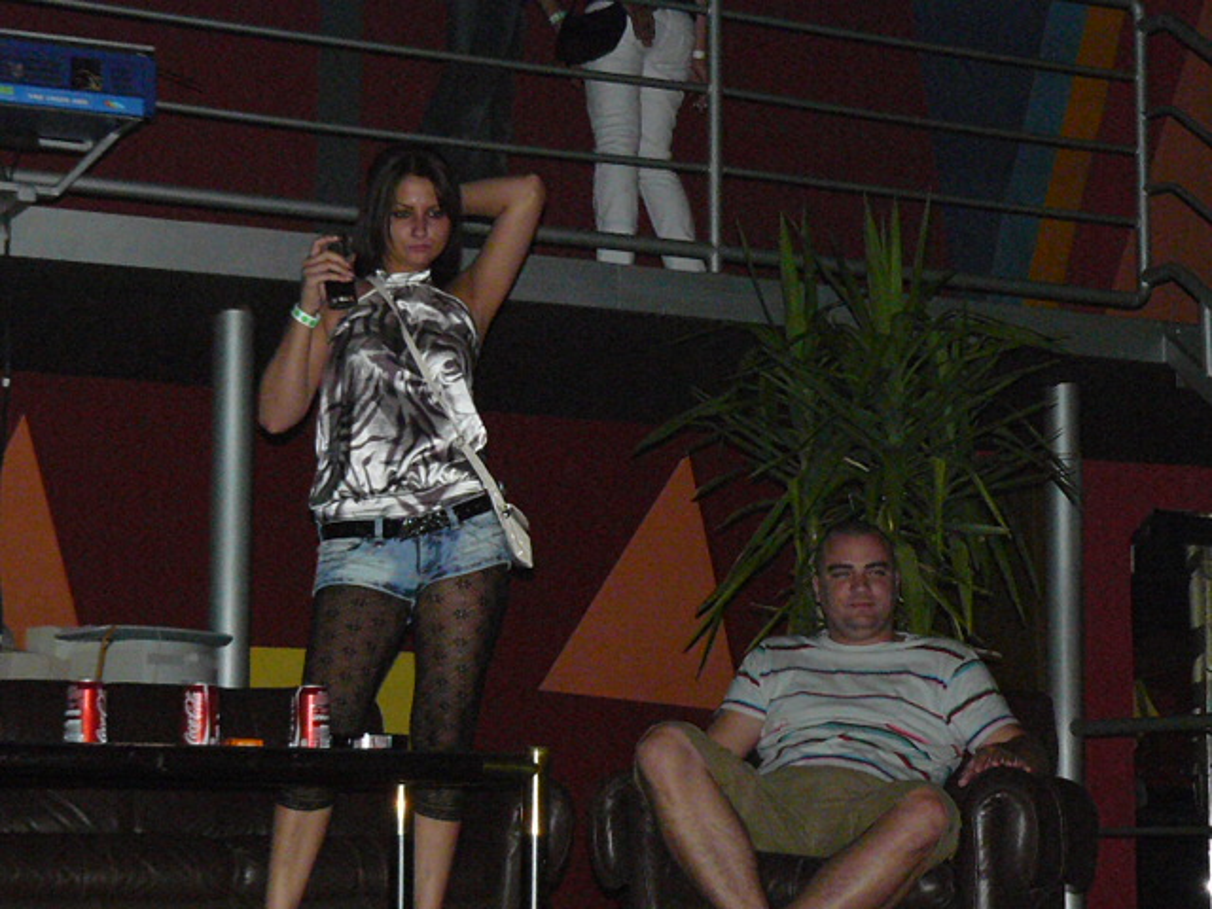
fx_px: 3116
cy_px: 454
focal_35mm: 89
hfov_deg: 22.0
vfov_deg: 16.6
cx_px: 606
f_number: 2.8
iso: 400
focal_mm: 9.8
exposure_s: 1/30
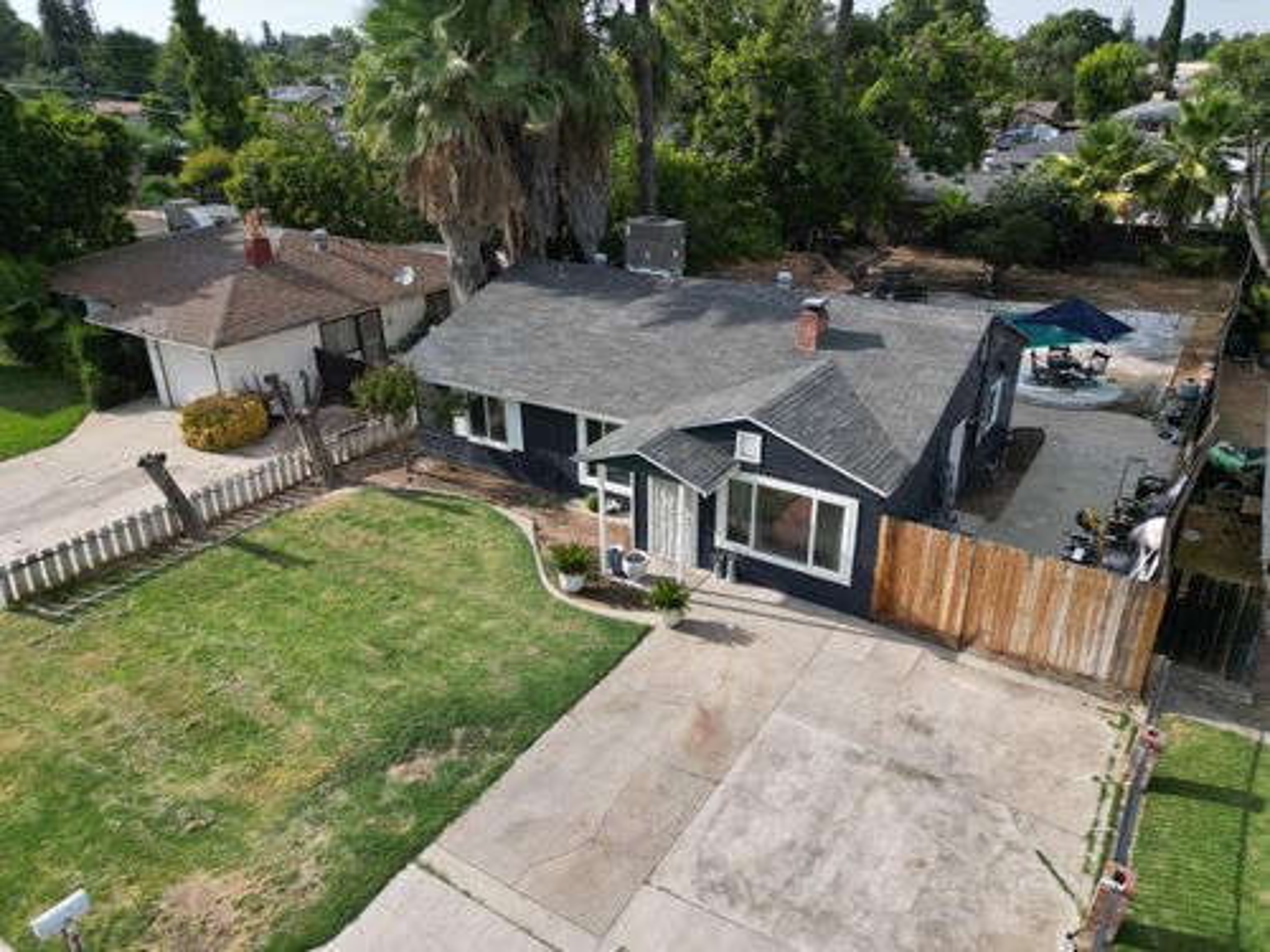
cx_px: 635
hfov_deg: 71.6
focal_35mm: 24
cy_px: 476
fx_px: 881
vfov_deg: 56.8
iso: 120
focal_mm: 6.72
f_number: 1.7
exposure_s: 1/80
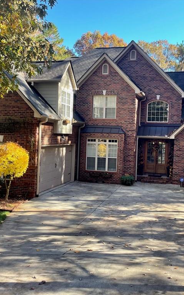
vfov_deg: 52.7
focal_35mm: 37
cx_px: 105
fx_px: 297
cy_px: 147
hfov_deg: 34.4
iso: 32
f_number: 1.6
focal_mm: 4.2
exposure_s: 1/231
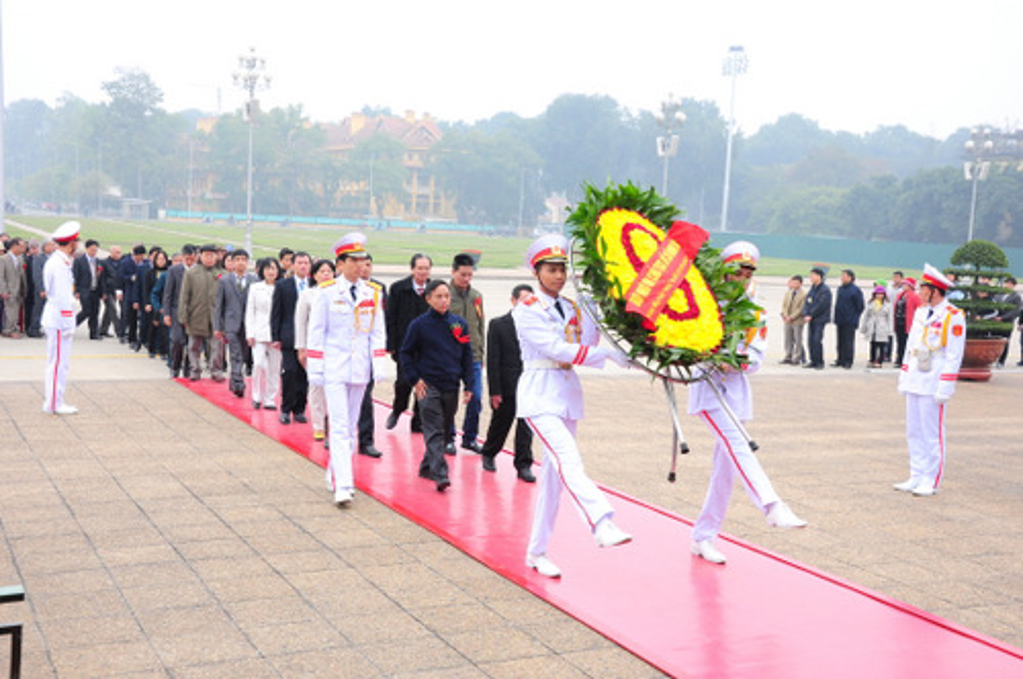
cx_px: 512
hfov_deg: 43.7
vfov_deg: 29.8
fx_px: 1277
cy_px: 340
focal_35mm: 45
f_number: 6.3
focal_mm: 30
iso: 400
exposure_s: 1/100
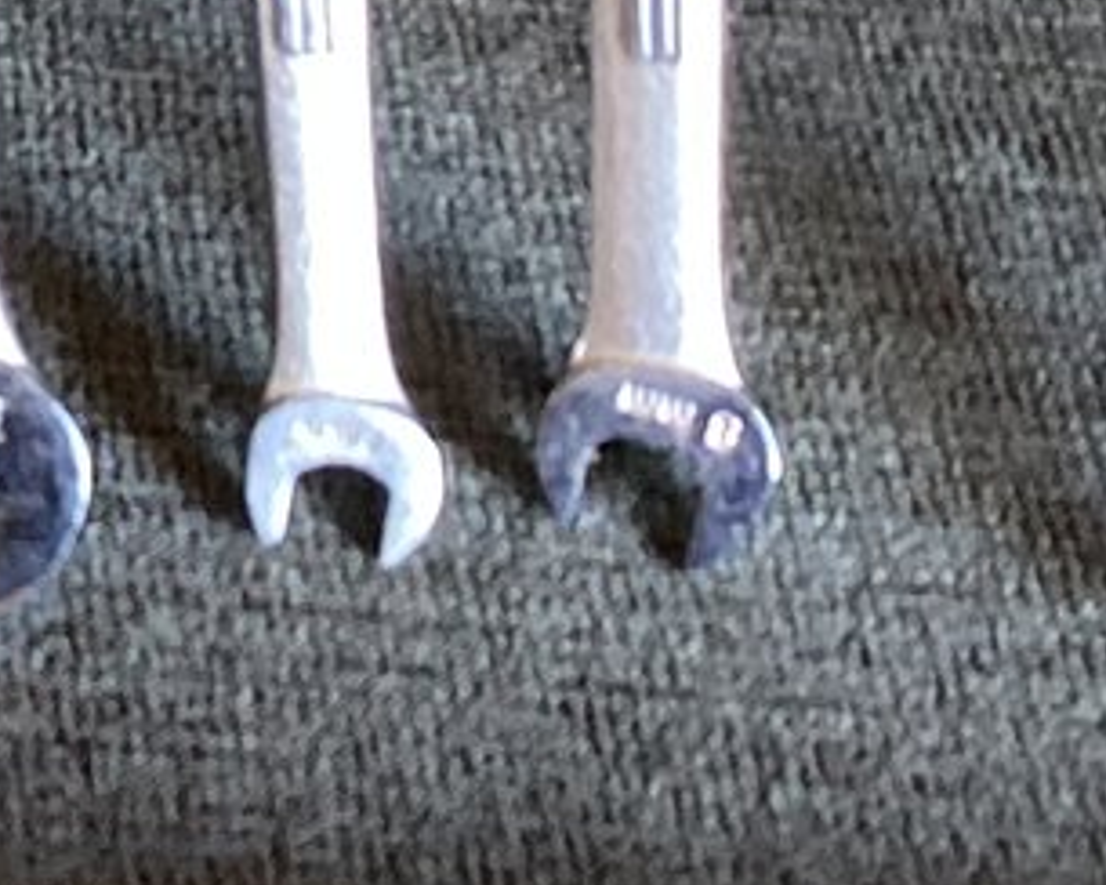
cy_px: -604
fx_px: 4910
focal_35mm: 150
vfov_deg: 9.9
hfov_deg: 11.5
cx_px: -1133
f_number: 2.4
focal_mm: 3.3
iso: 160
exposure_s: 1/50
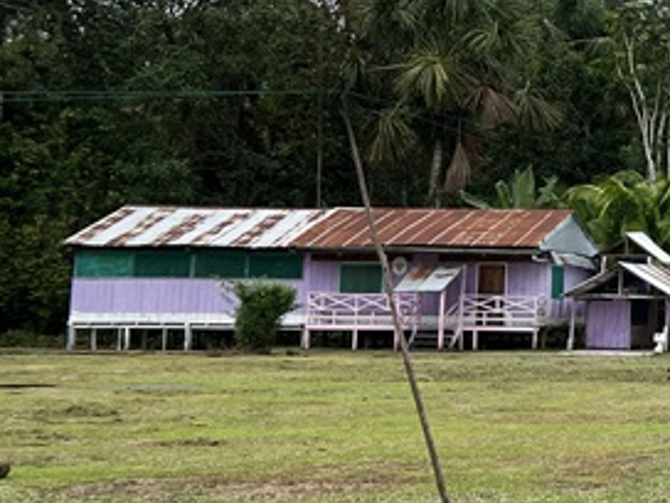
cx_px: 975
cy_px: 158
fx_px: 1490
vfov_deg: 19.1
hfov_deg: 21.6
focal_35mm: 77
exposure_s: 1/3356
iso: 50
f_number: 1.5
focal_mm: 5.7
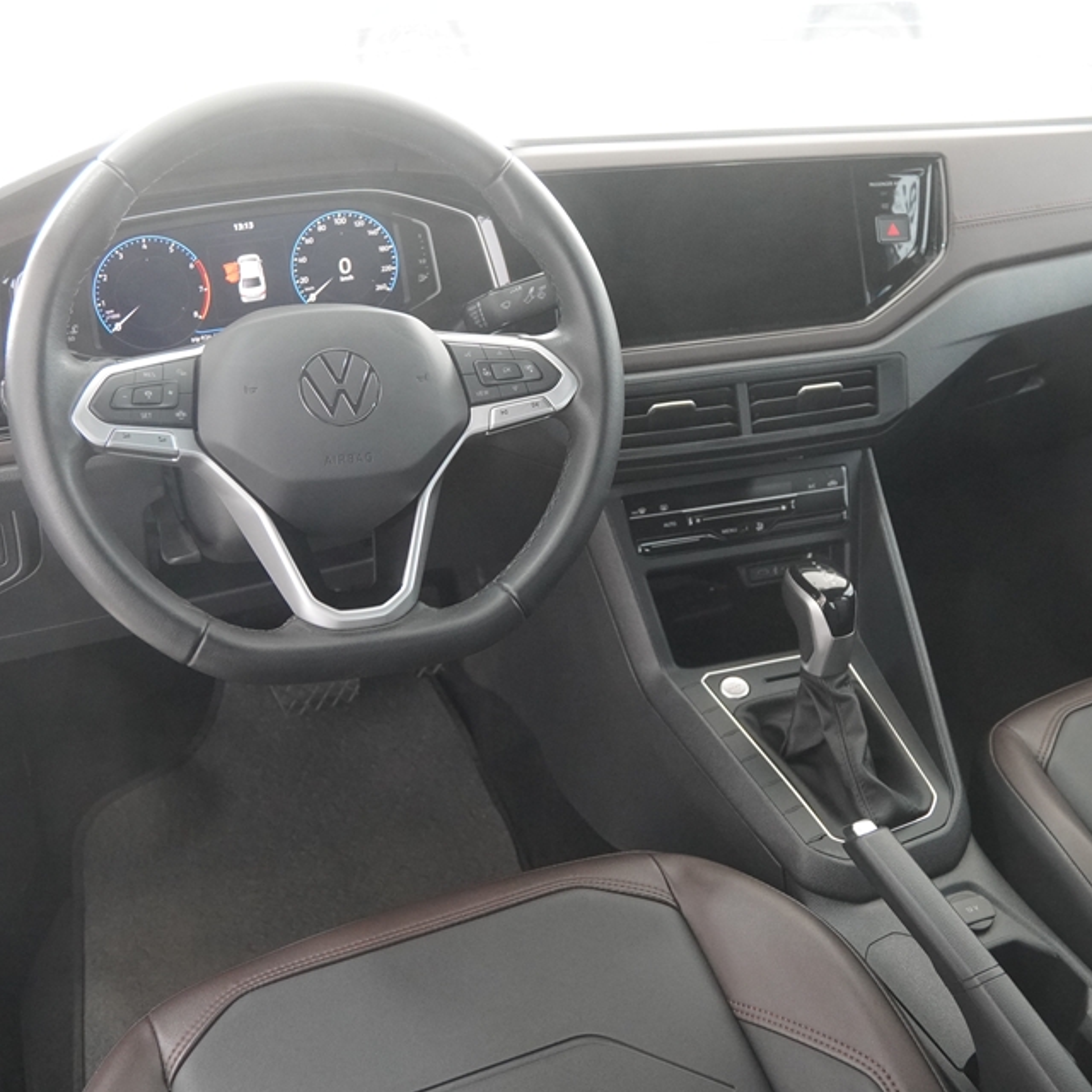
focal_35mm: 35
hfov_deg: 47.6
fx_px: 1238
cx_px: 577
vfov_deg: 47.6
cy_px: 528
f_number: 2.8
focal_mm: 17
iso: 2500
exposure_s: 1/160
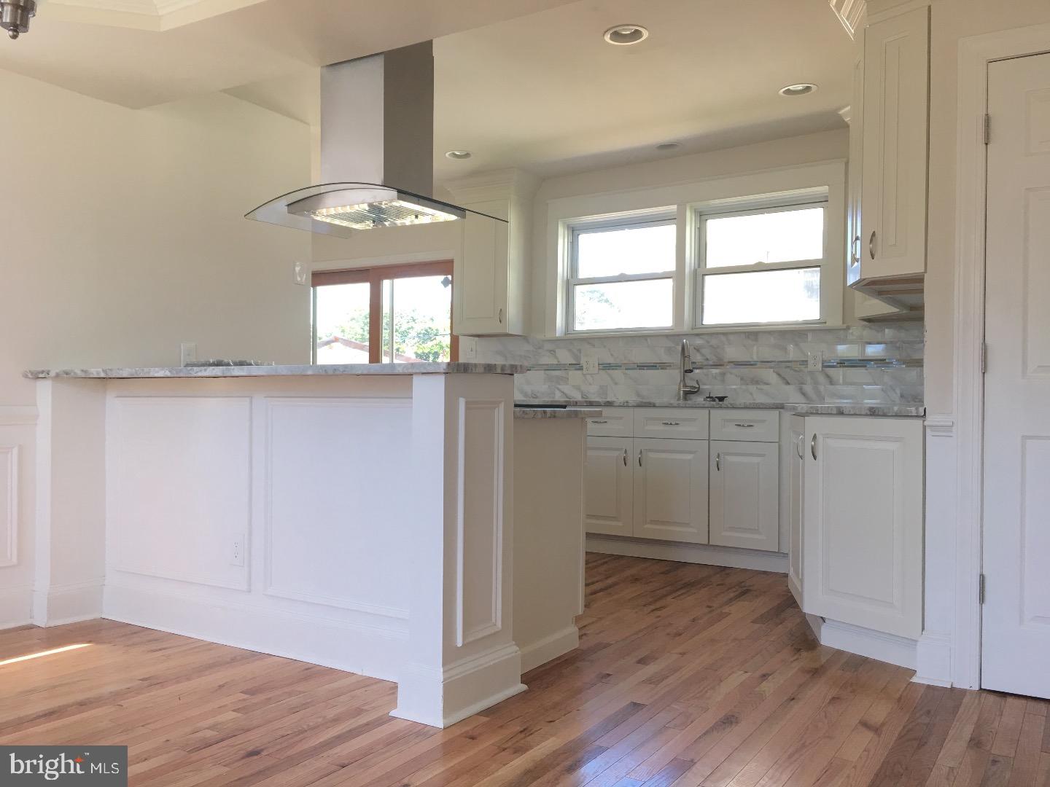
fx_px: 880
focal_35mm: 29
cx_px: 525
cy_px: 394
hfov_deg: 61.7
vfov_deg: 48.2
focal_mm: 4.15
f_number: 2.2
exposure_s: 1/40
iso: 25
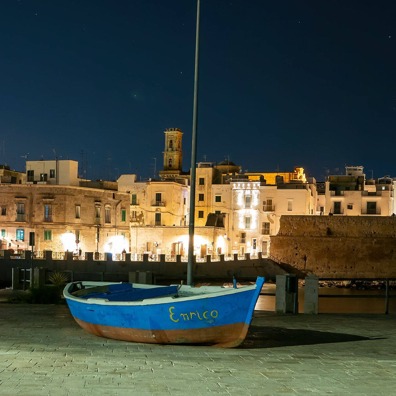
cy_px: 171
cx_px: 171
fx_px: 815
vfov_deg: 27.3
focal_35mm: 63
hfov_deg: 27.3
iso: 200
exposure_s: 6
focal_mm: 16.5
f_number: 4
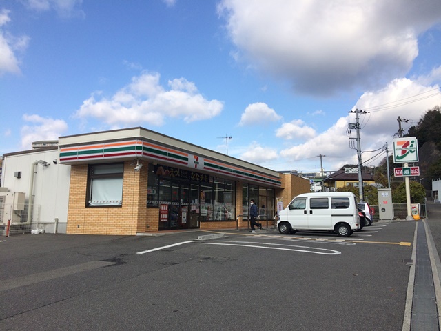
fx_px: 369
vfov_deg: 48.2
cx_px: 220
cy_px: 166
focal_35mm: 29
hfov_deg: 61.7
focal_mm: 4.15
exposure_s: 1/1953
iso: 32
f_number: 2.2
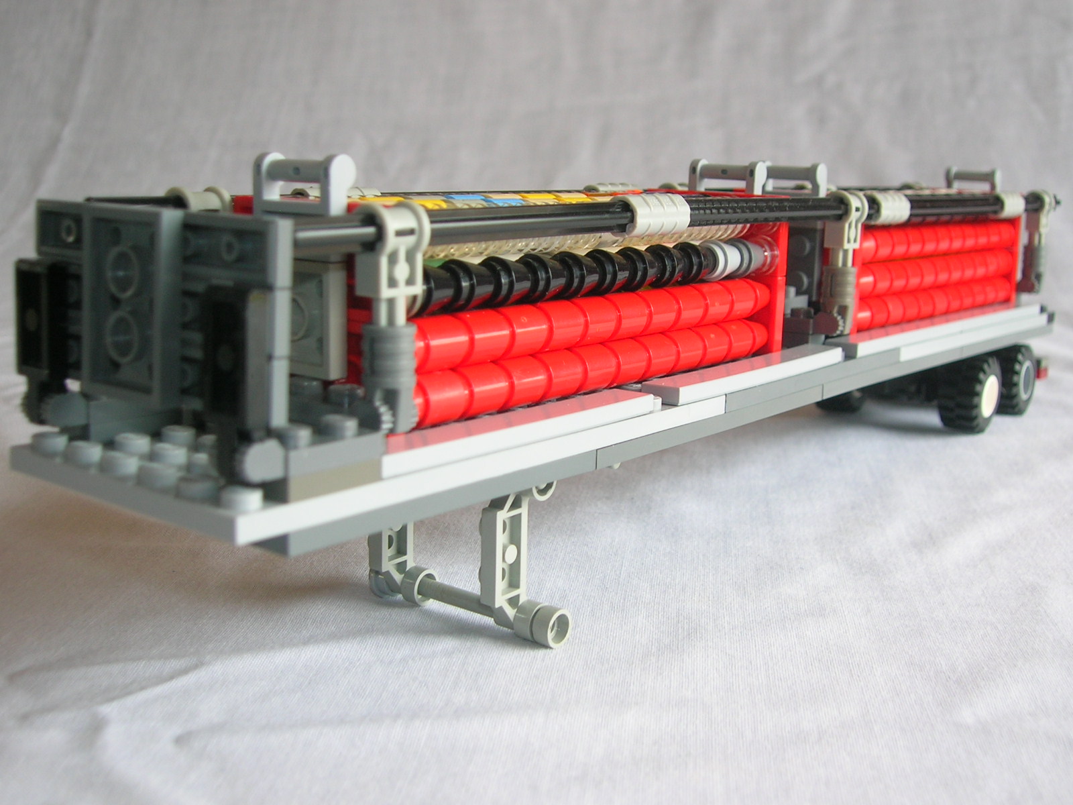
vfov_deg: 34.3
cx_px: 536
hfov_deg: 44.8
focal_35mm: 42
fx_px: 1302
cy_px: 402
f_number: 3.1
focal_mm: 7
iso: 50
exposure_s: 1/16
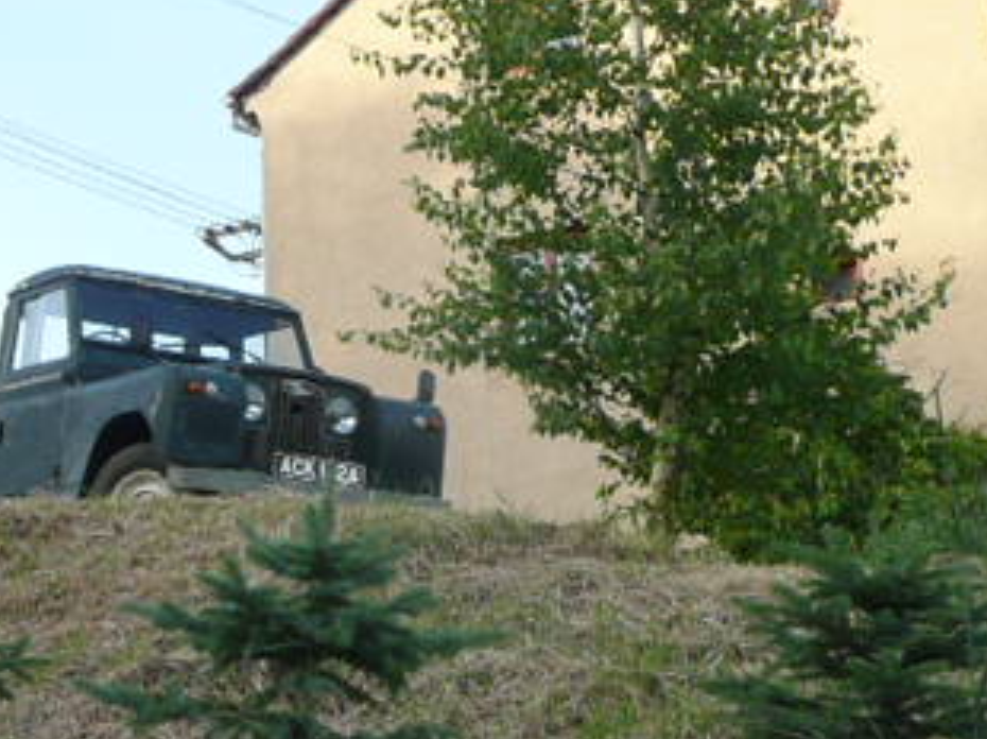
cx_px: 86
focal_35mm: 93
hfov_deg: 20.6
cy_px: 519
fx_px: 2650
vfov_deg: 15.8
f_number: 3.4
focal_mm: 4.9
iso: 100
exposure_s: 1/125
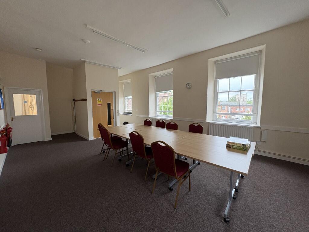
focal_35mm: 14
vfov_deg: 85.7
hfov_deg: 102.1
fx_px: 125
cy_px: 116
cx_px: 154
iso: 250
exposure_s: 1/96
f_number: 2.2
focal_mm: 2.22
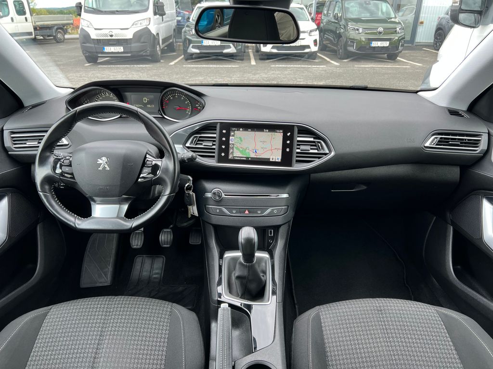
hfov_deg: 67.3
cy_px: 184
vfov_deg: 53.1
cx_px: 246
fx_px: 370
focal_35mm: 26
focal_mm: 5.7
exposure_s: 1/111
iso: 40
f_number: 1.5
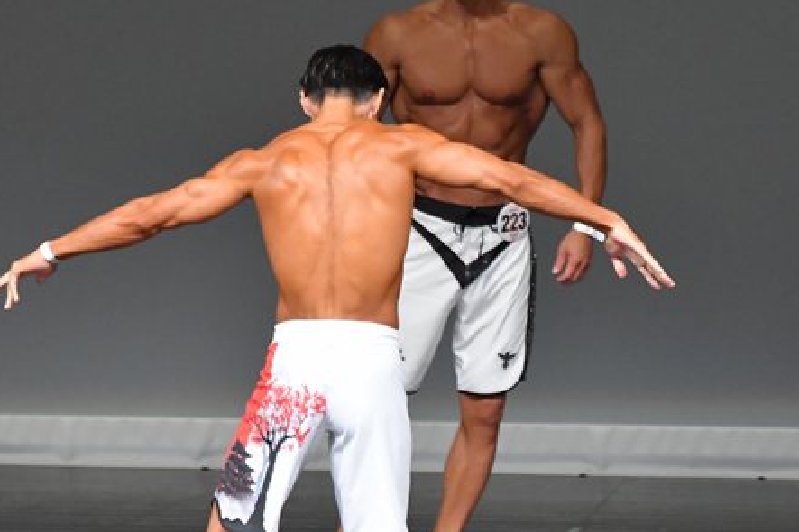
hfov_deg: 3.4
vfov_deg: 2.3
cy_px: 373
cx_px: 412
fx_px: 13400
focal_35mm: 604
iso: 5000
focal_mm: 230
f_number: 5.6
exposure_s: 1/400
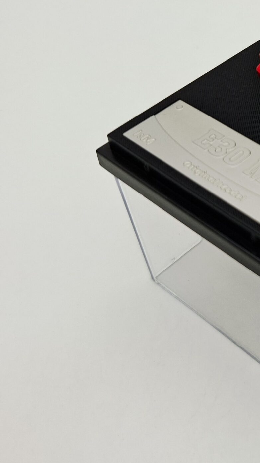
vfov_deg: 44.1
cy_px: 167
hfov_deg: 21.4
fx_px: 564
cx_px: 398
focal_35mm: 46
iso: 50
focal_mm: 5.54
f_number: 1.8
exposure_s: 1/298
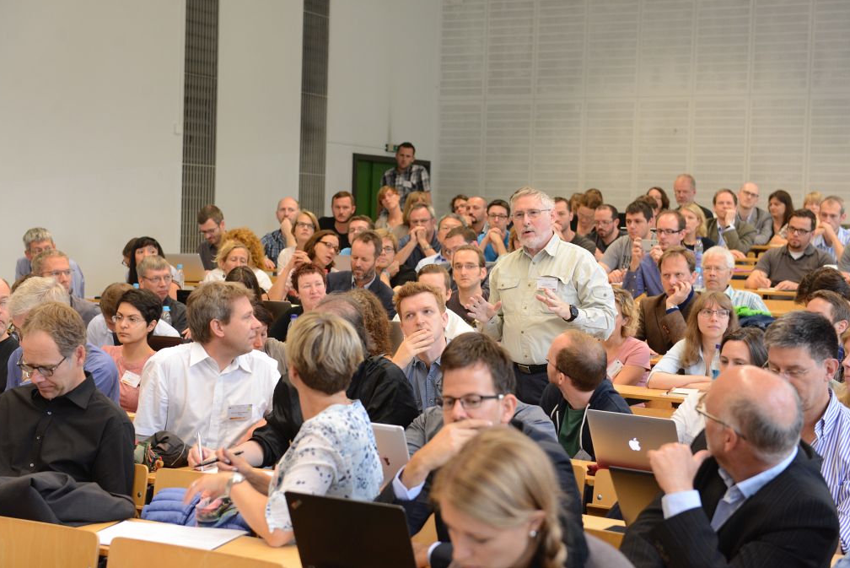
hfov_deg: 31.9
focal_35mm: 63
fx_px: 1488
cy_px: 280
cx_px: 420
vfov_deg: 21.6
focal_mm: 62
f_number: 4
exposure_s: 1/60
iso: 1000
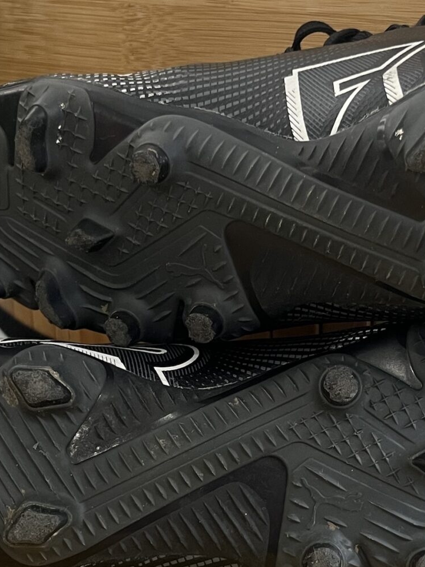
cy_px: 347
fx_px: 1097
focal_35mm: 67
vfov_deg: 28.9
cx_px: 286
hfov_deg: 21.8
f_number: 1.6
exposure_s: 1/69
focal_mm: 5.1
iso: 125
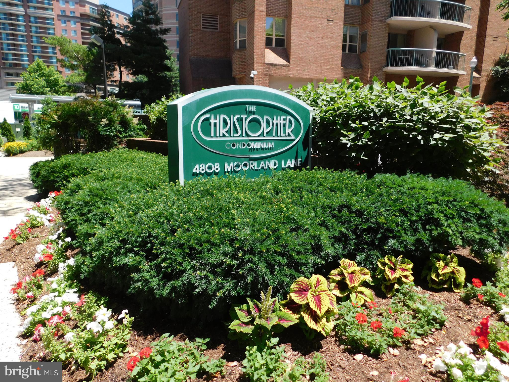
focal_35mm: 25
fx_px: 368
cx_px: 254
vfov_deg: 54.9
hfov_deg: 69.4
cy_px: 191
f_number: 3.1
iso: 125
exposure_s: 1/640
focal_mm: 4.5
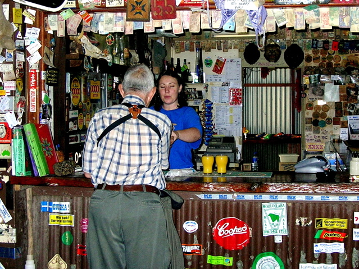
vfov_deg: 39.6
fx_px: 373
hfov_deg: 51.4
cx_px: 180
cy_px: 134
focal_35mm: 36
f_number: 2.7
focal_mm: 6
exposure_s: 1/60.1
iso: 71
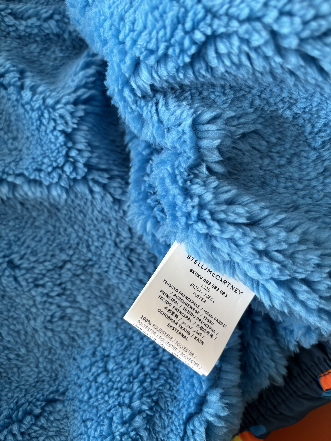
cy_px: 220
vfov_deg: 67.3
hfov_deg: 53.1
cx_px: 166
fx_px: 331
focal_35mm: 26
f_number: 1.6
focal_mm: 5.96
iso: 125
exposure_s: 1/91
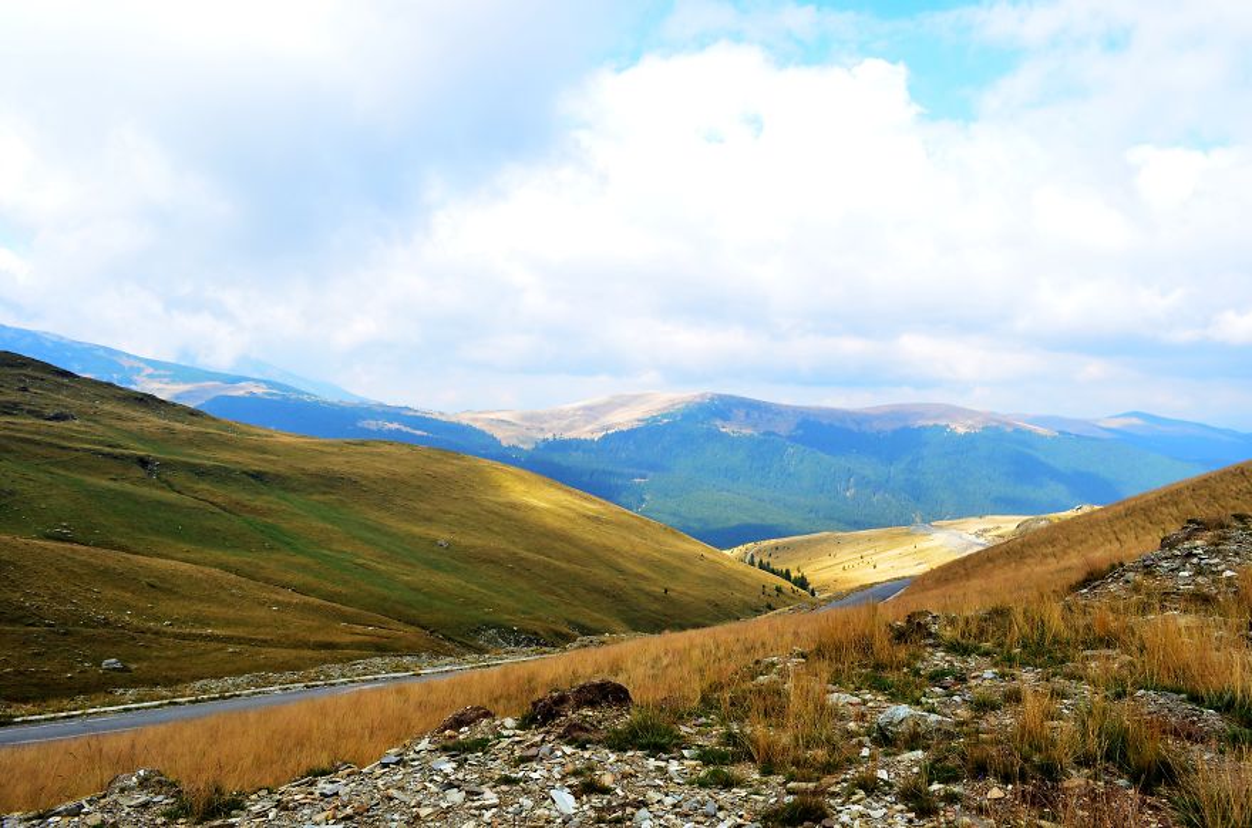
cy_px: 414
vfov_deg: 47.7
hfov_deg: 67.5
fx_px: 937
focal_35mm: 27
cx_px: 626
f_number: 8
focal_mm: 18
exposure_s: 1/500
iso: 500
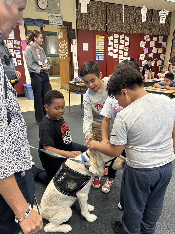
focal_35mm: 28
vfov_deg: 63.2
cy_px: 133
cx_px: 94
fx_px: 189
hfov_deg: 49.7
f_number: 1.78
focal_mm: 6.86
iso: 160
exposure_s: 1/60
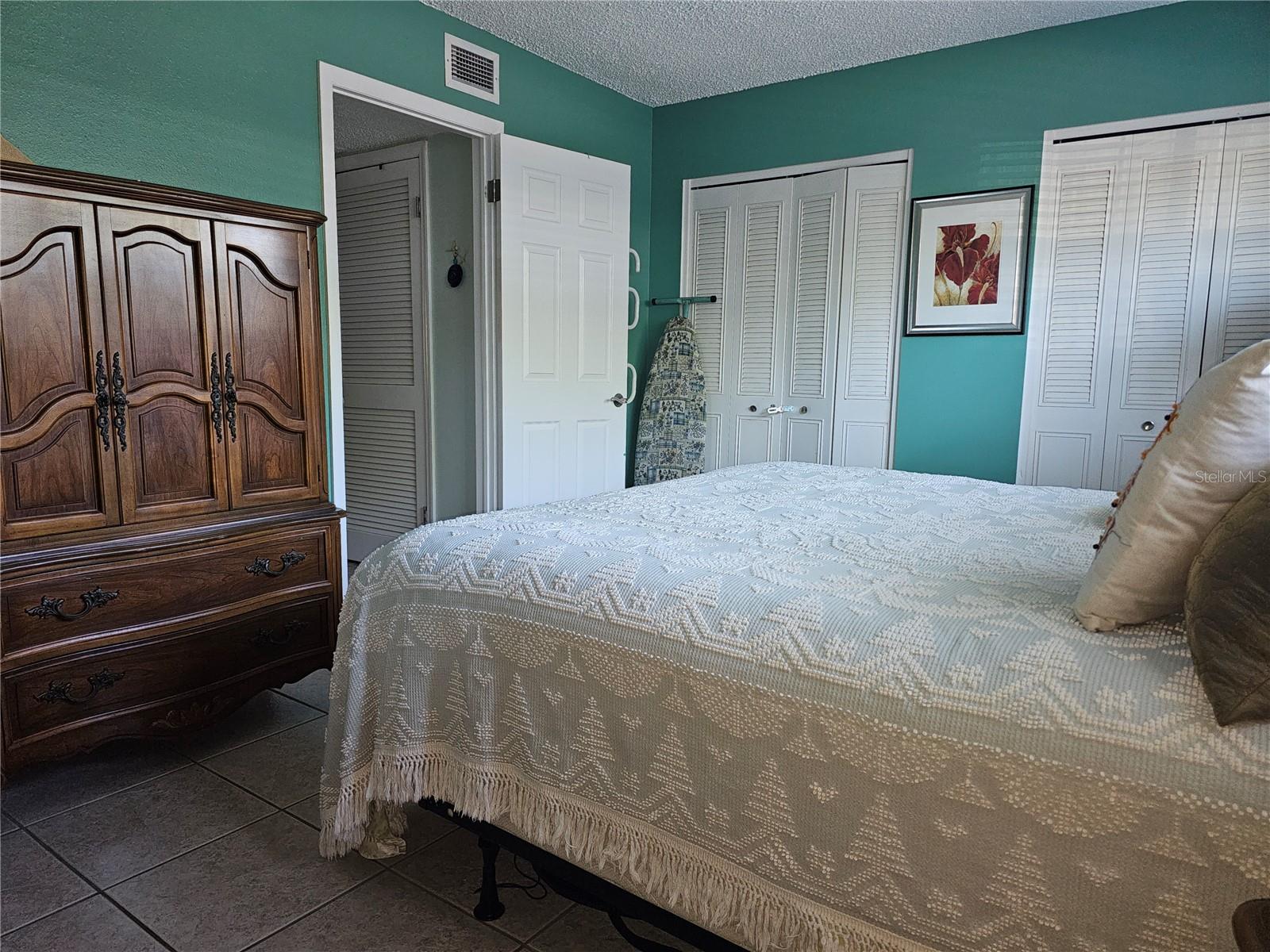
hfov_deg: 73.9
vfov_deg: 58.9
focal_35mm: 23
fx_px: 844
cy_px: 476
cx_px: 635
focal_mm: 6.3
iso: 125
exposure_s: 1/40
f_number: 1.7
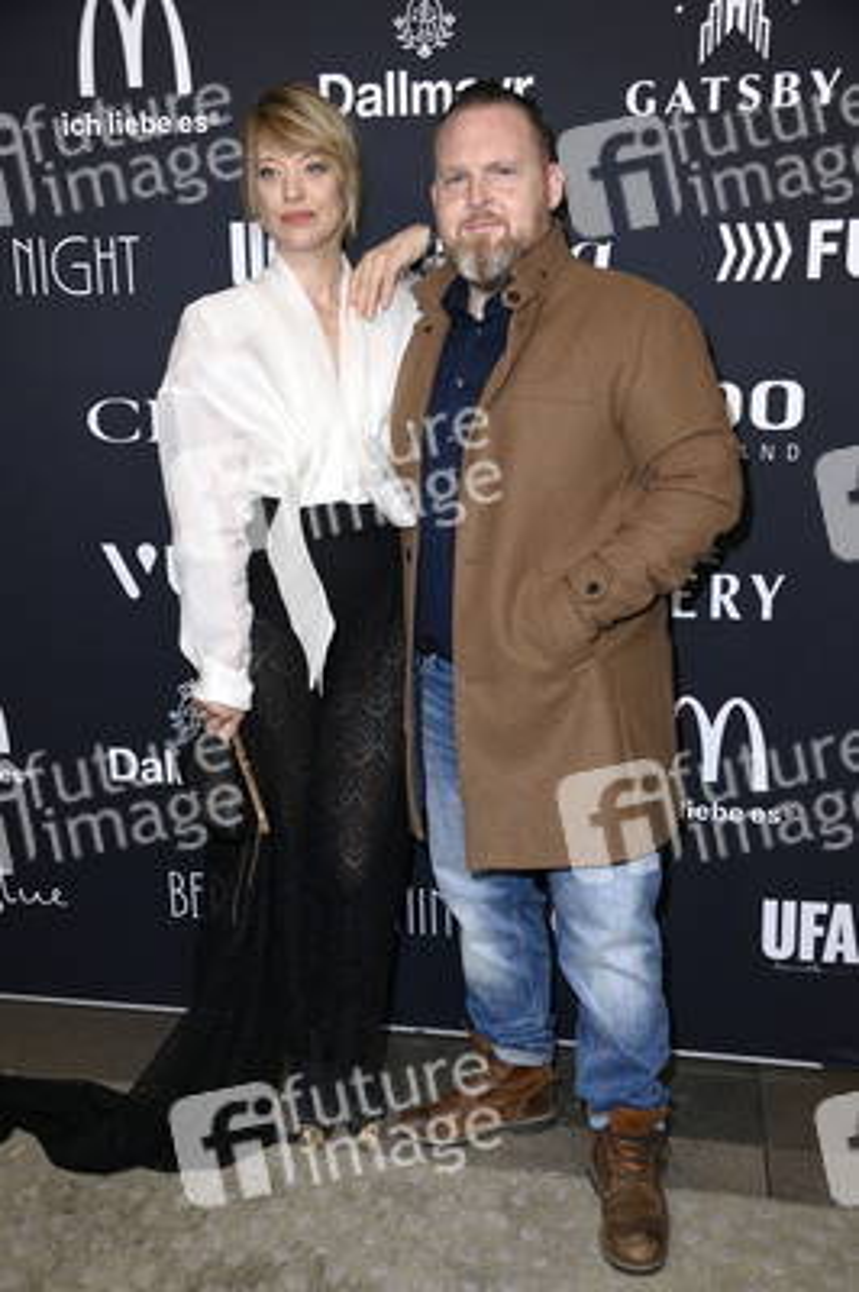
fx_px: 1291
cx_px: 430
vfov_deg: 53.2
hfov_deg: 36.8
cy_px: 646
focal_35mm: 36
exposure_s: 1/250
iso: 500
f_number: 5.6
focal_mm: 36
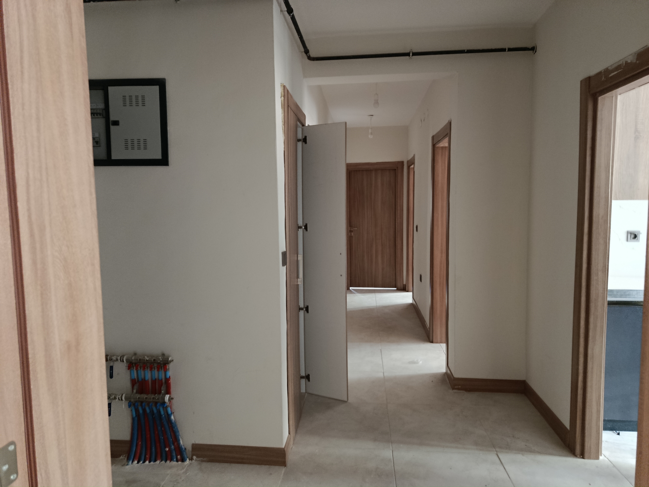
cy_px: 244
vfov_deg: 56.8
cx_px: 324
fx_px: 450
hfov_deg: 71.6
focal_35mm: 24
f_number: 1.7
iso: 1883
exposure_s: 1/25
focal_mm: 5.24
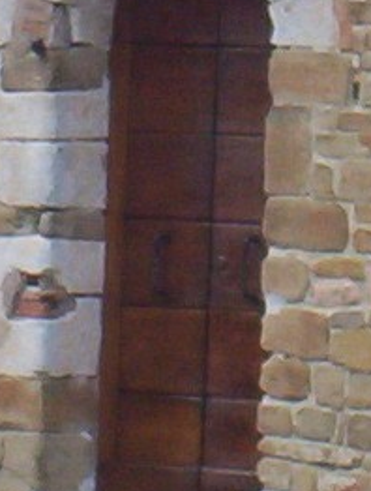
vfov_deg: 2.9
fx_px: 9571
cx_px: 304
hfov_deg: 2.2
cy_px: -99
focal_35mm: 673
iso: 100
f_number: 4.72
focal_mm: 16.61
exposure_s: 1/213
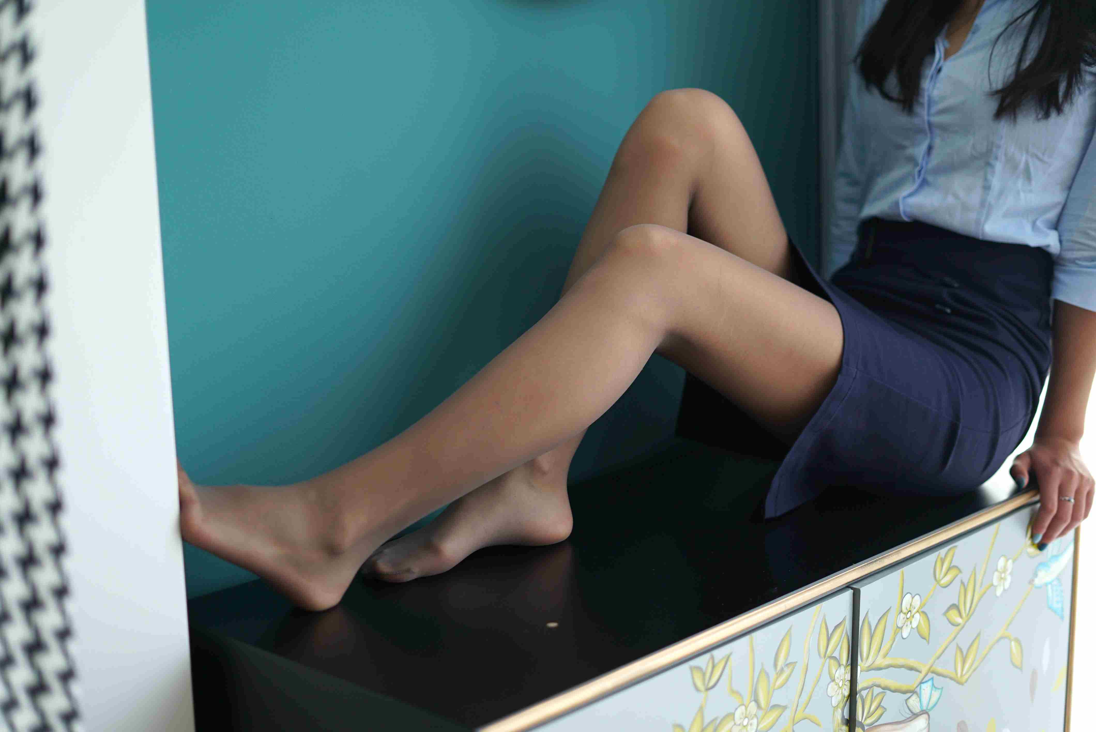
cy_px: 366
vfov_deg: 27.0
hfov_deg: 39.6
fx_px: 1523
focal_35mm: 50
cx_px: 548
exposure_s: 1/320
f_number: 2
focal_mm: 50
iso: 320
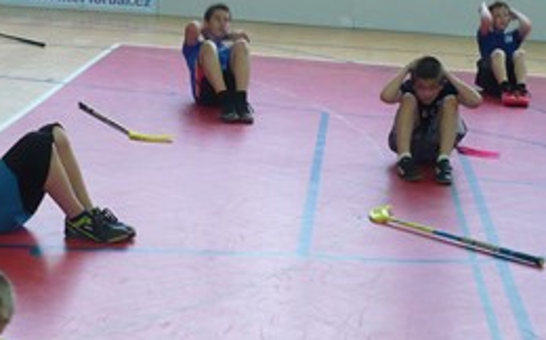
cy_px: 216
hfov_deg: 21.2
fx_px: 1457
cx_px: 187
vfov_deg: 13.3
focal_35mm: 98
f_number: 3
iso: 200
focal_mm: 6.6
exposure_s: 1/30
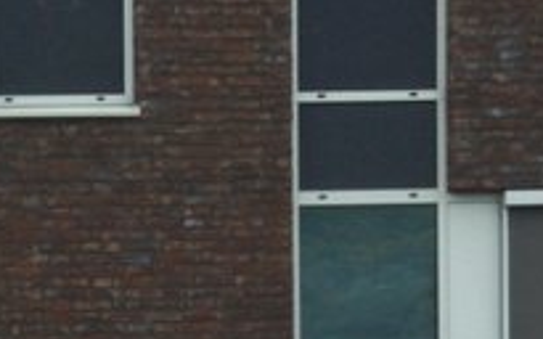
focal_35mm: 572
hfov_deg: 3.7
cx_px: -185
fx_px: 8456
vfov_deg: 2.3
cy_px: 769
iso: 320
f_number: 16
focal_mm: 75
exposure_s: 1/125
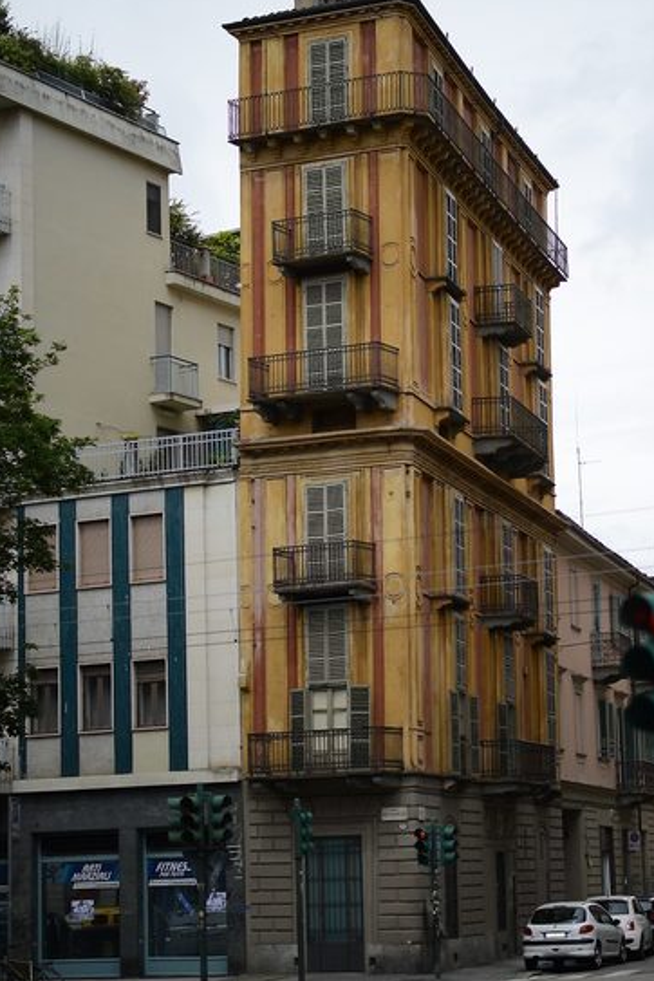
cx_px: 356
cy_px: 443
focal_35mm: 94
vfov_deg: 21.7
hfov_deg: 14.5
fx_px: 2561
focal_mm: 85
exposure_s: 1/5000
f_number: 1.8
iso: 100
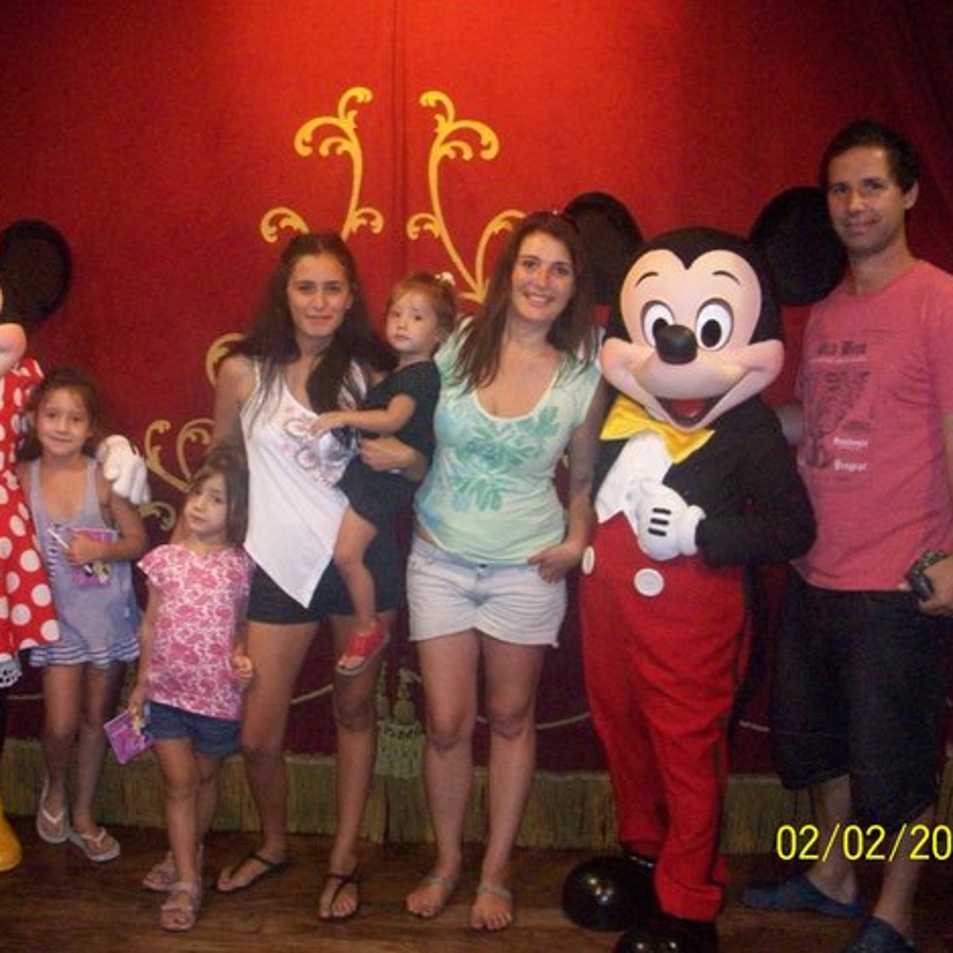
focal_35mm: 41
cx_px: 412
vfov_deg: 40.9
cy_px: 471
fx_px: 1277
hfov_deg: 40.8
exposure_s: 1/60
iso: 320
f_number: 2.8
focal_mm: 5.7
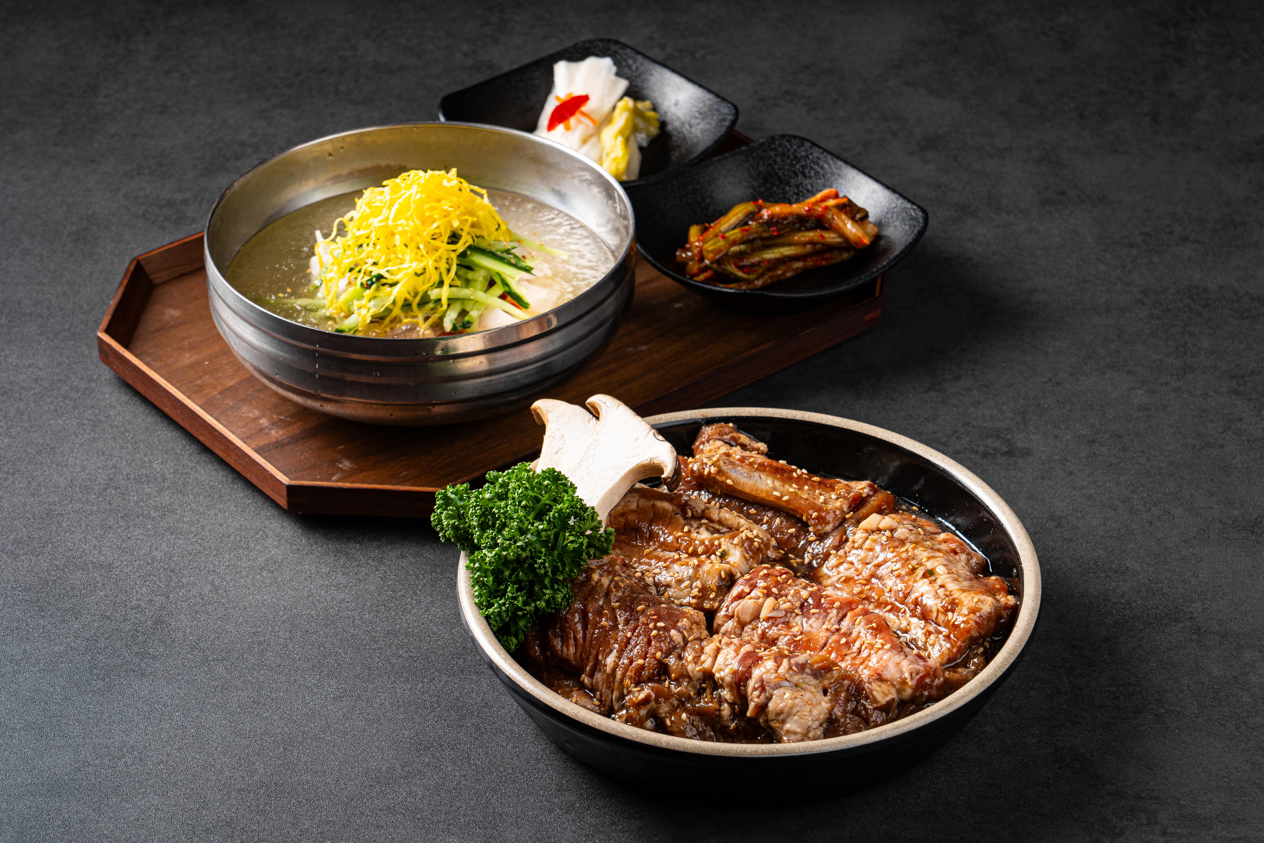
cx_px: 632
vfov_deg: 13.0
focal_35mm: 105
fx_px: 3686
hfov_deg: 19.5
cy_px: 422
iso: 250
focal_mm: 105
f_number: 11
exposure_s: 1/125
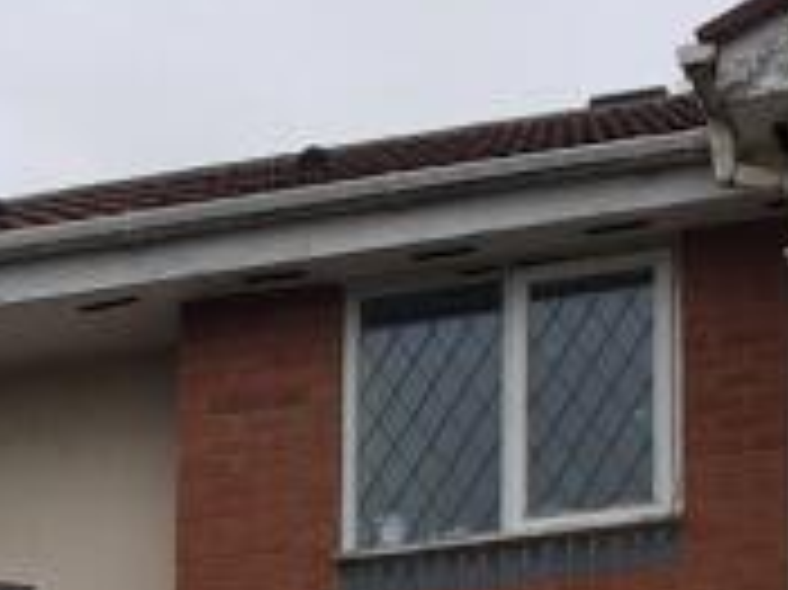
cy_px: 1166
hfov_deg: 11.6
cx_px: 131
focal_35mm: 170
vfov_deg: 8.3
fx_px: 3867
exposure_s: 1/283
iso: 25
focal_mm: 4.15
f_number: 2.2
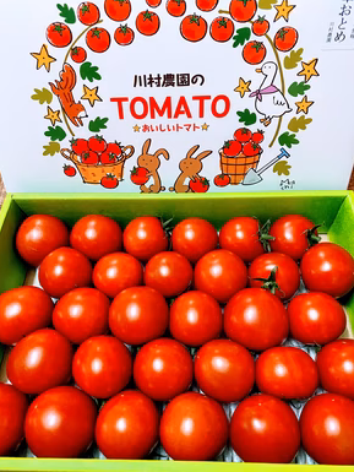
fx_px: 368
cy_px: 239
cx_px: 173
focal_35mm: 27
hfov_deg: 51.4
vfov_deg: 65.3
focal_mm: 4.25
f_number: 1.8
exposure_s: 1/40
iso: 500
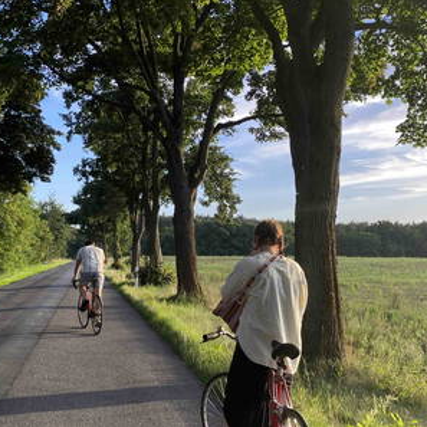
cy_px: 213
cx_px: 174
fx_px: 433
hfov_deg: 52.2
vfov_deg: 52.5
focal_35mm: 31
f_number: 1.8
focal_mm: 4.25
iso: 32
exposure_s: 1/215
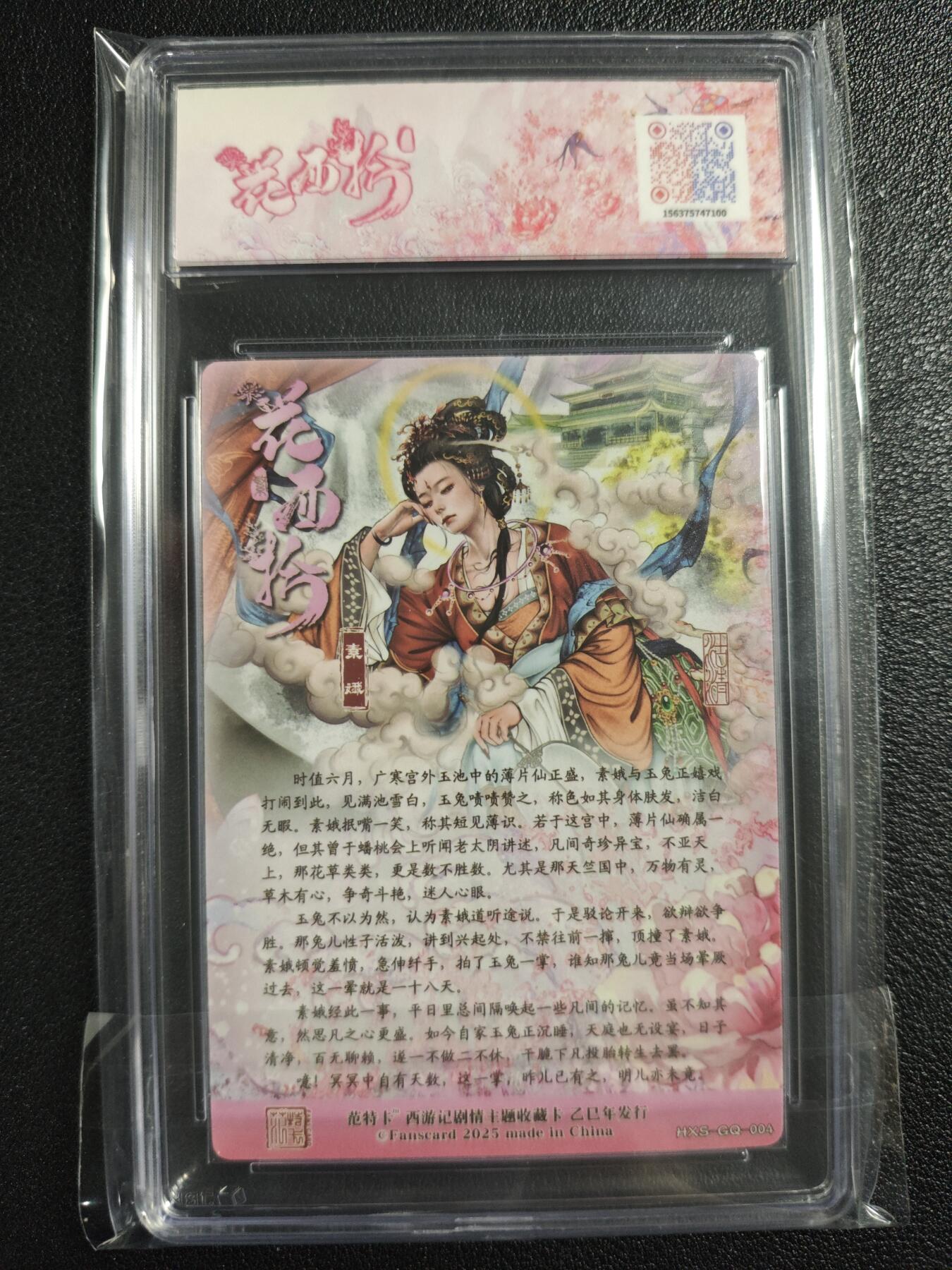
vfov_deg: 67.3
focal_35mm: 26
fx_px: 953
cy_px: 635
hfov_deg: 53.1
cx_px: 476
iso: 800
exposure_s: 1/200
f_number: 1.5
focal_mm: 4.94
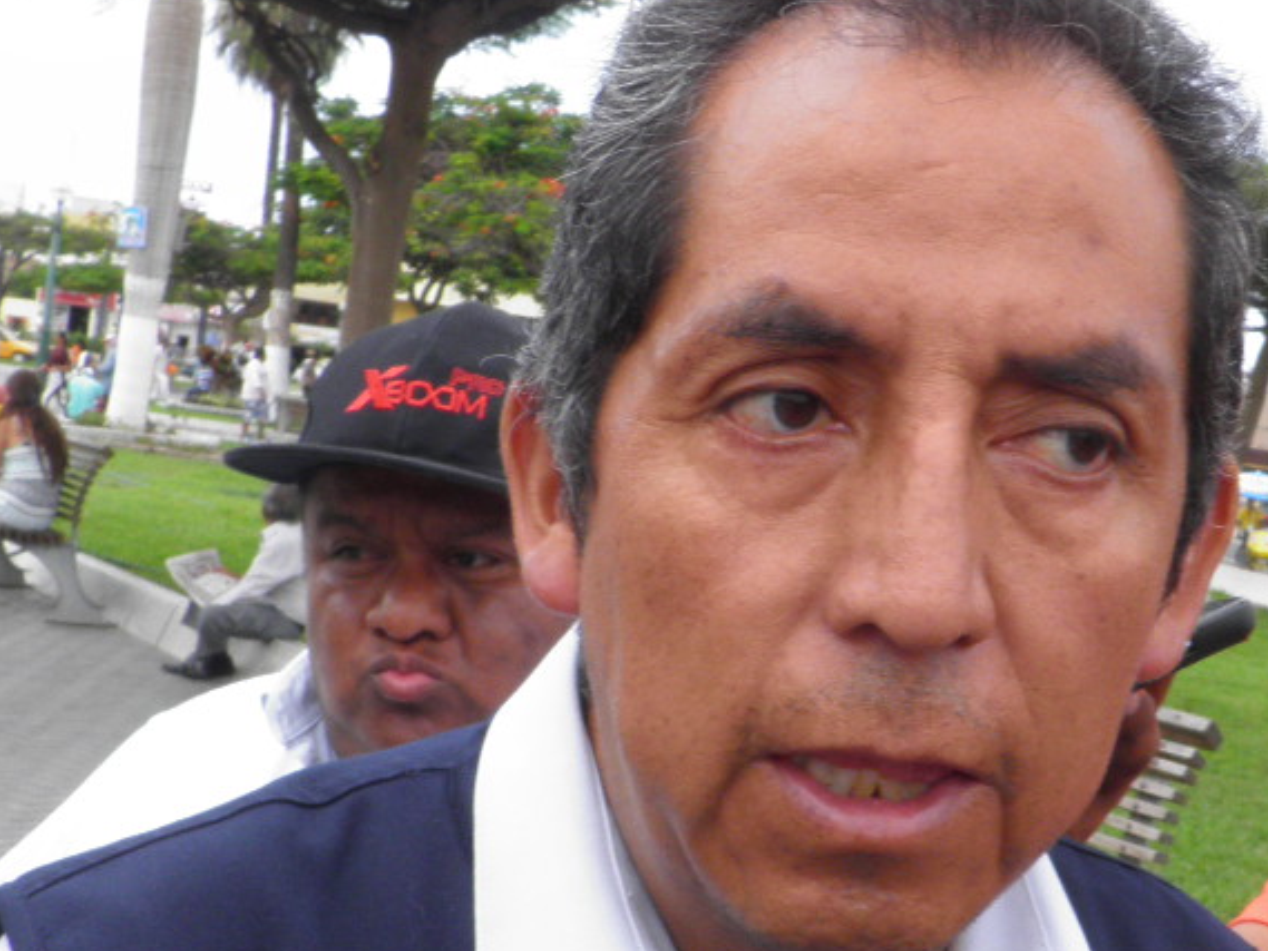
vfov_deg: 23.2
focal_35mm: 63
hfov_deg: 30.7
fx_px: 2308
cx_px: 673
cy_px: 644
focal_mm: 4.9
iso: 50
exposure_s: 1/125
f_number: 5.7
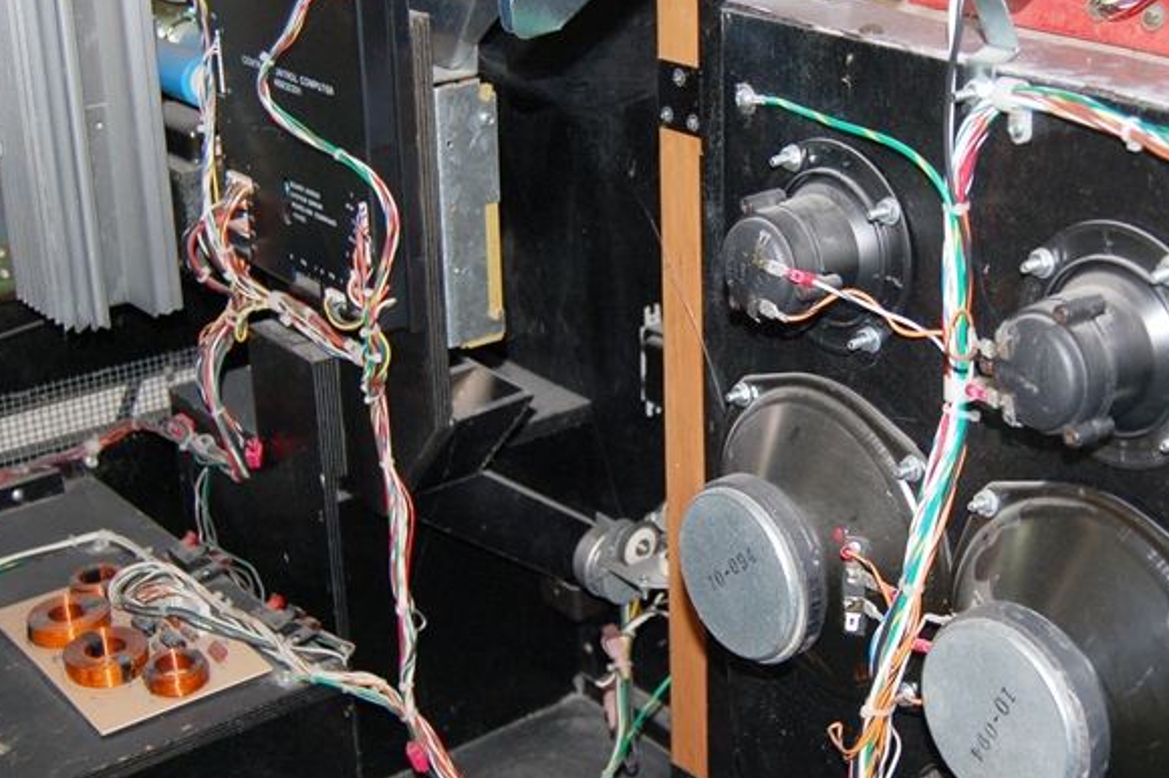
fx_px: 1817
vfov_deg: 24.2
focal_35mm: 56
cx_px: 750
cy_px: 357
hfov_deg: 35.4
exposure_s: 1/60
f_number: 4
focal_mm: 24
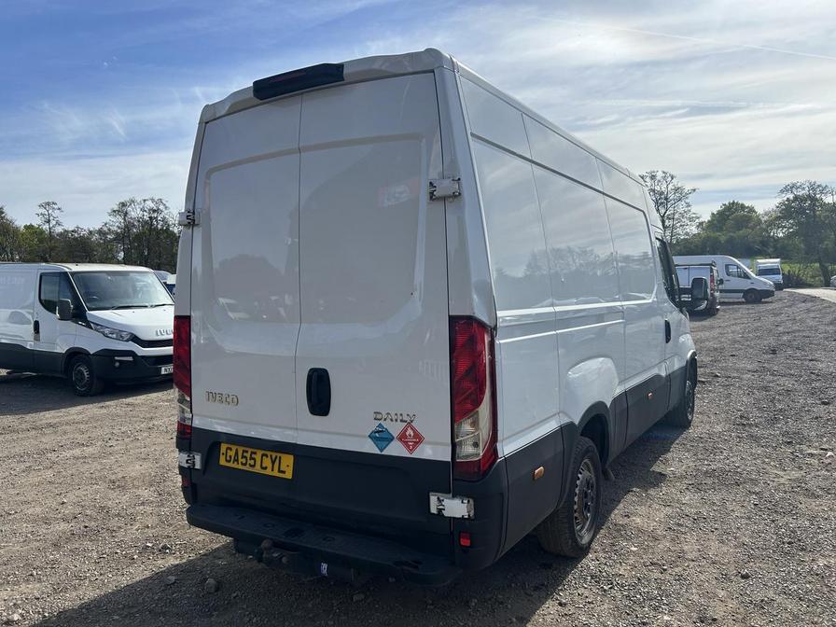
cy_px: 314
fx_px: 628
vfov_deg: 53.1
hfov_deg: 67.3
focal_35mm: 26
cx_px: 418
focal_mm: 5.7
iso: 50
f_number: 1.5
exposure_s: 1/3704
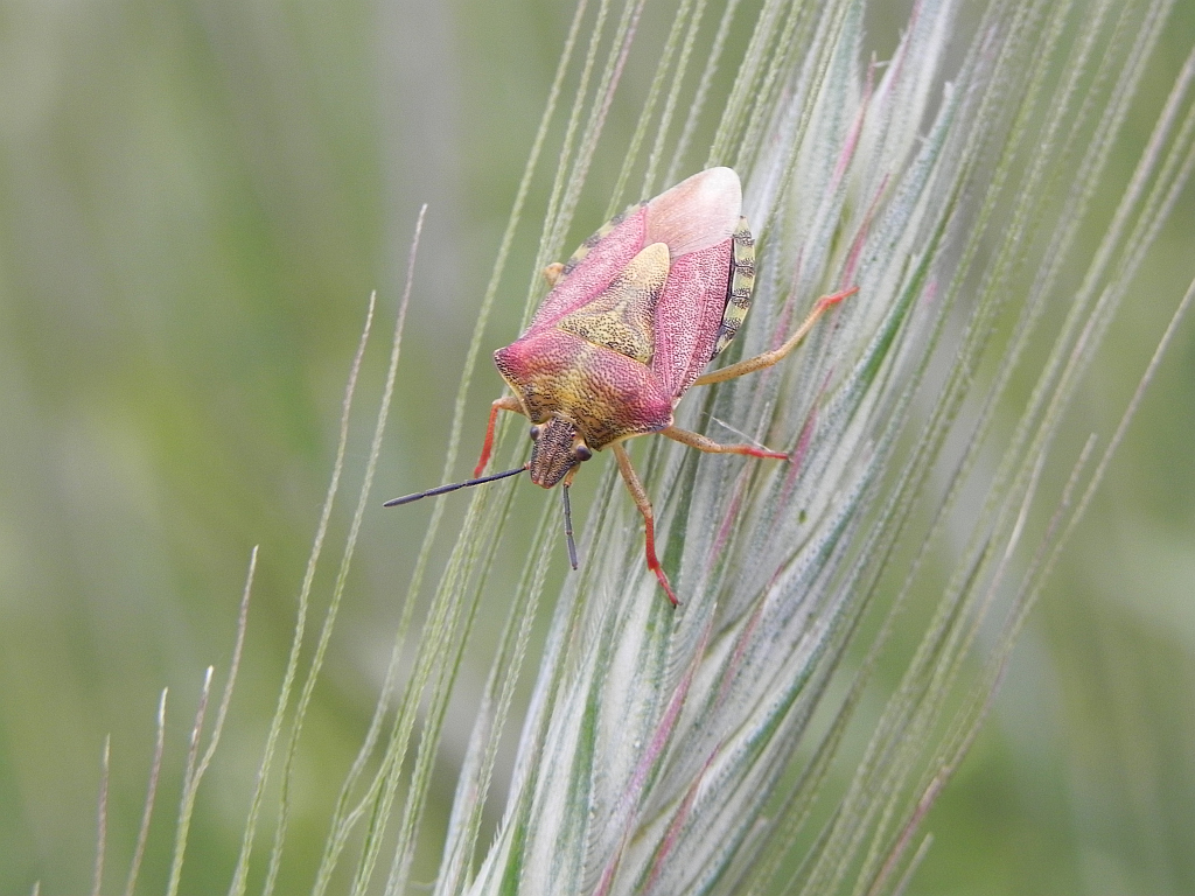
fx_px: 3625
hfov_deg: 18.7
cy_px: 448
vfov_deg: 14.1
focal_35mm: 105
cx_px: 598
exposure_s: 1/412
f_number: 4
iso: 160
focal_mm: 18.8
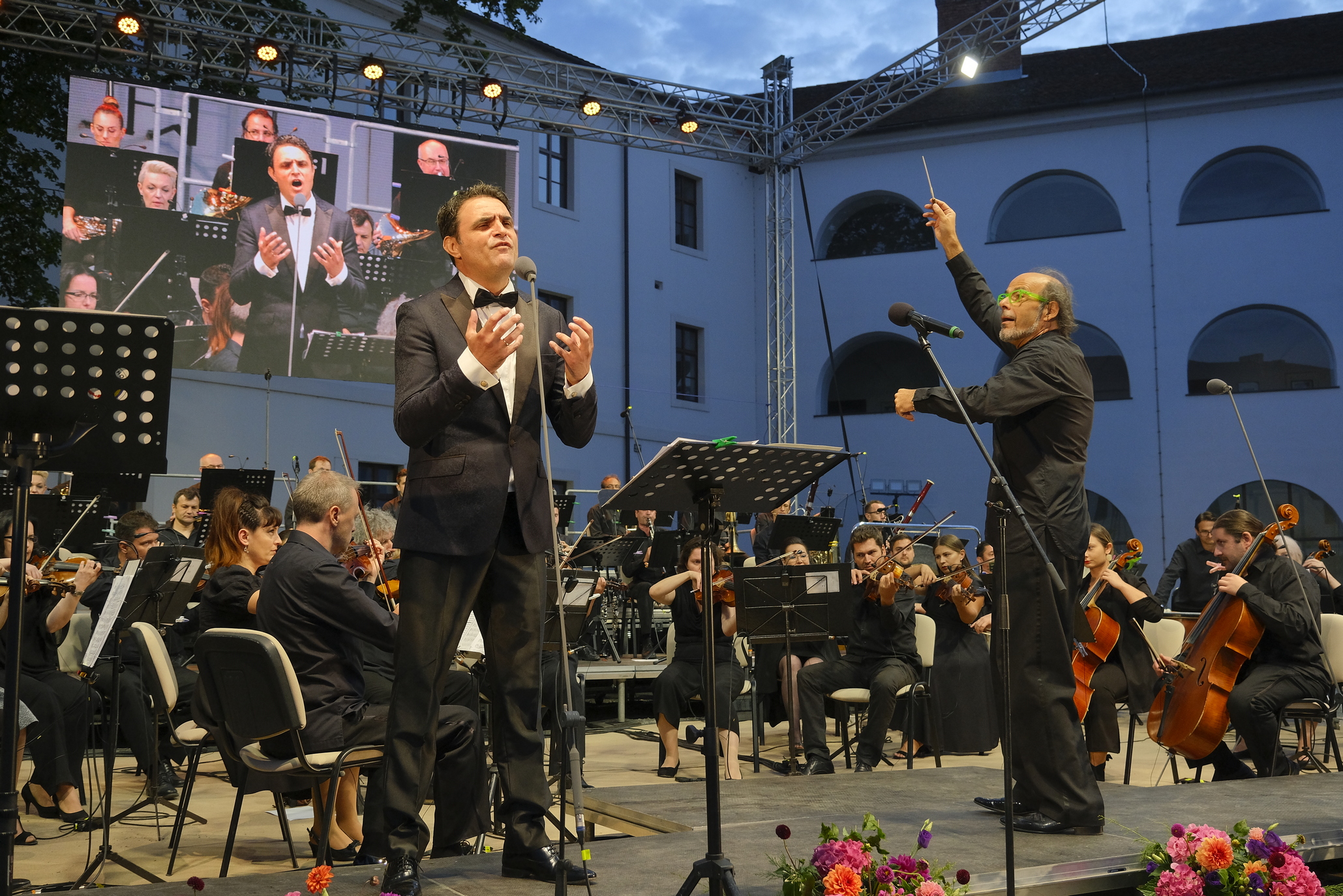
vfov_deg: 37.9
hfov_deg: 54.4
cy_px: 448
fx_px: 1306
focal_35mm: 35
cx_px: 672
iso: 1250
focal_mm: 23.5
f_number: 4
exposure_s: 1/125
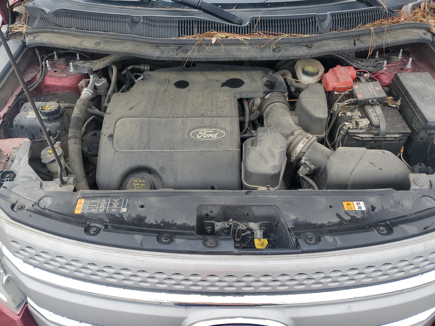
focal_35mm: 26
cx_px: 218
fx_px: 327
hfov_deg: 67.3
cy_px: 163
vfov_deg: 53.1
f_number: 1.5
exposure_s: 1/833
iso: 50
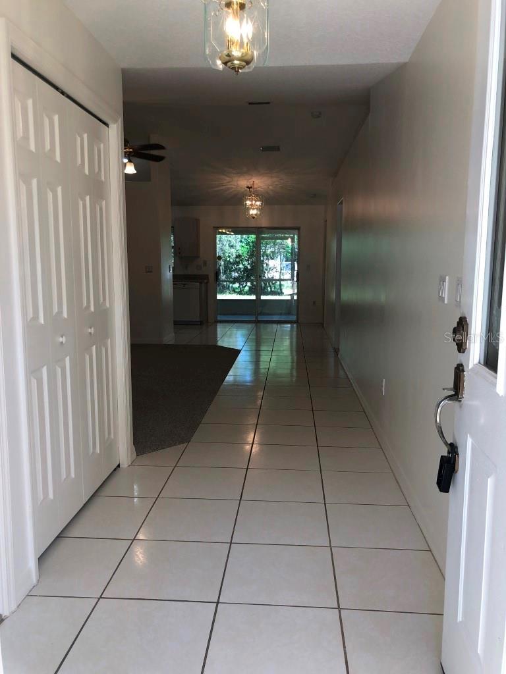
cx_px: 253
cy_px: 337
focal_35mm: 28
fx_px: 546
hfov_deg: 49.7
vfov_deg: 63.4
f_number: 1.8
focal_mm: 3.99
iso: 32
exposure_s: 1/120
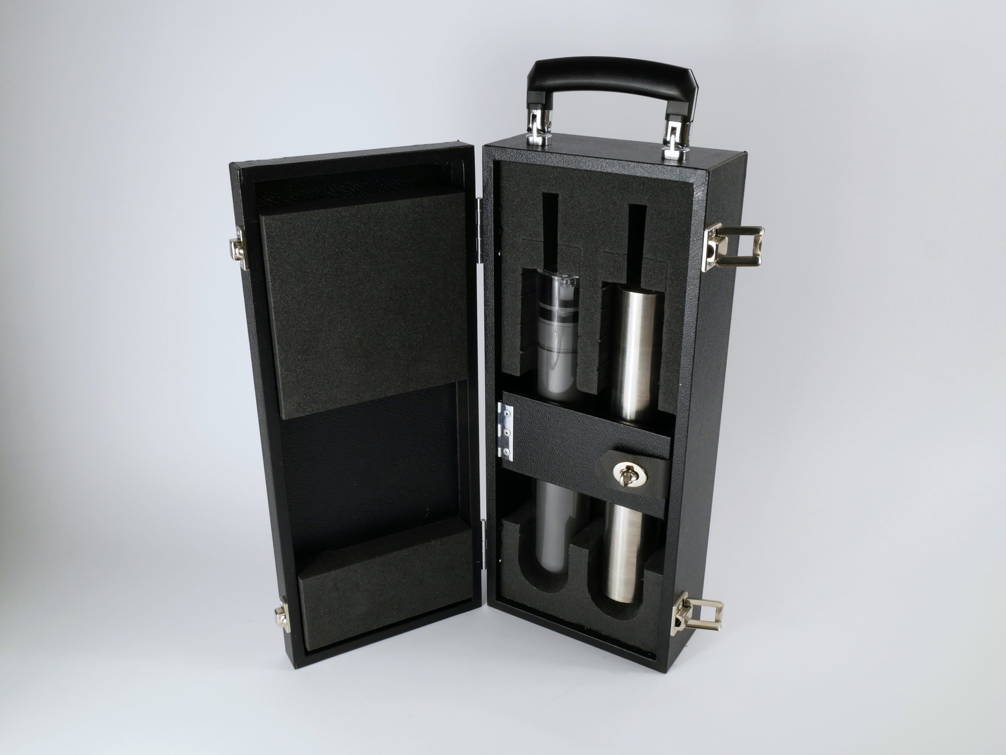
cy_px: 378
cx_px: 503
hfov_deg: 53.9
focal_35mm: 34
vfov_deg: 41.8
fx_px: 988
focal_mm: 17
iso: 200
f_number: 14
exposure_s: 1/8
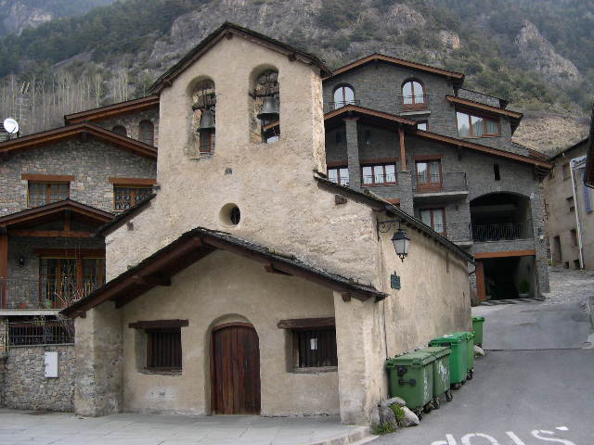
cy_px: 222
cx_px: 297
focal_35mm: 38
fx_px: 652
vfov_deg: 37.7
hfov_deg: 49.0
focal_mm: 8
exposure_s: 1/196
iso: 100
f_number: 2.8
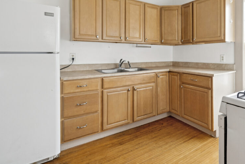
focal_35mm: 22
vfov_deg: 56.2
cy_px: 56
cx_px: 162
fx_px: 150
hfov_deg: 76.3
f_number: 8
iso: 800
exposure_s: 1/25
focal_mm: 16
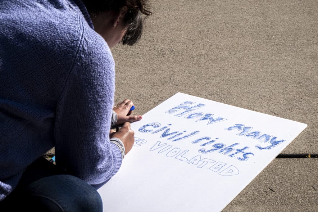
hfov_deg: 31.4
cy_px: 106
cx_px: 159
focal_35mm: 64
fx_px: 565
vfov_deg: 21.2
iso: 800
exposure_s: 1/500
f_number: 18
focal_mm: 42.5
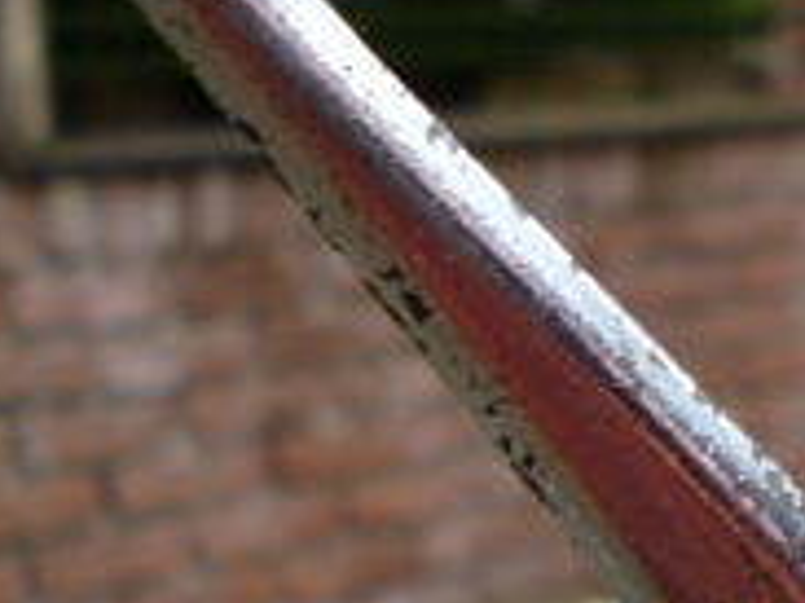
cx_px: 809
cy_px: 537
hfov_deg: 19.5
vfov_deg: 14.9
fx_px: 2278
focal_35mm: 98
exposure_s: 1/80
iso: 100
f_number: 3.1
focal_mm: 5
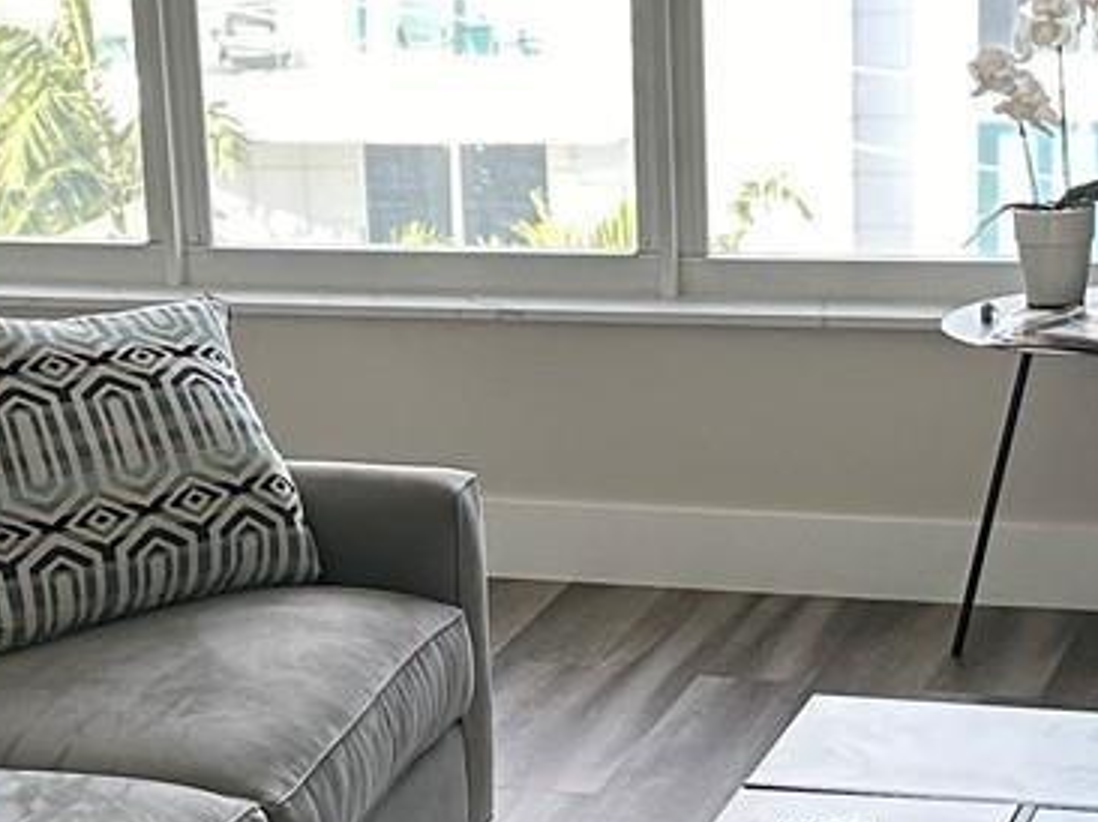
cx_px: 390
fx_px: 3328
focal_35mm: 105
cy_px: 498
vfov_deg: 14.1
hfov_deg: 18.7
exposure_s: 1/121
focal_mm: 6.86
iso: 160
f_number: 1.78
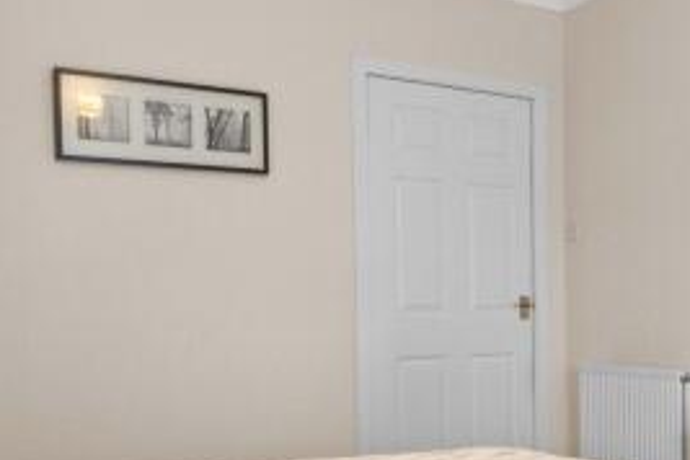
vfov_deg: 29.1
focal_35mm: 46
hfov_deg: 39.7
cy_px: 283
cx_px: 618
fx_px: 882
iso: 1250
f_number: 16
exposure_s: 1
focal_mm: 12
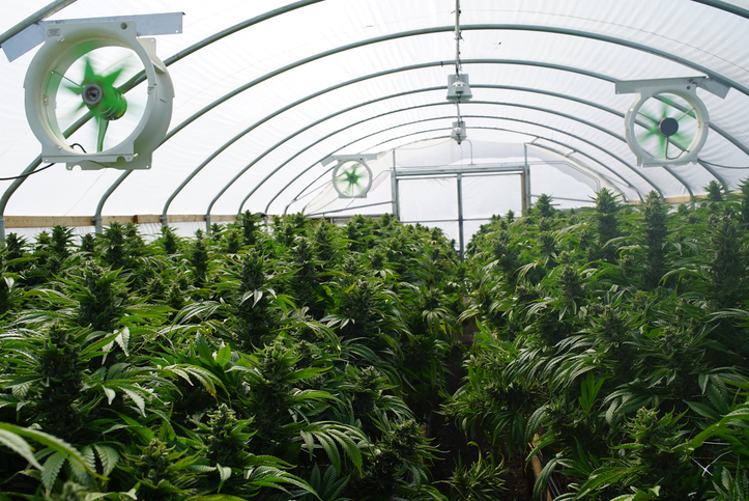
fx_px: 833
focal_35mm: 40
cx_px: 374
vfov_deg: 33.4
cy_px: 250
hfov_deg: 48.4
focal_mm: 40
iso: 100
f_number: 10
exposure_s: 1/160
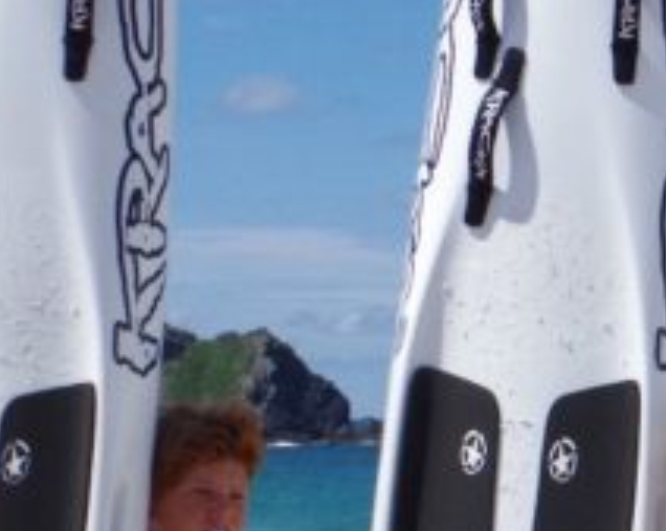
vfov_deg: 10.0
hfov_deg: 11.8
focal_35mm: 154
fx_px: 3031
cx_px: 1122
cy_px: 383
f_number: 10
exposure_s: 1/1600
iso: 800
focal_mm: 23.13
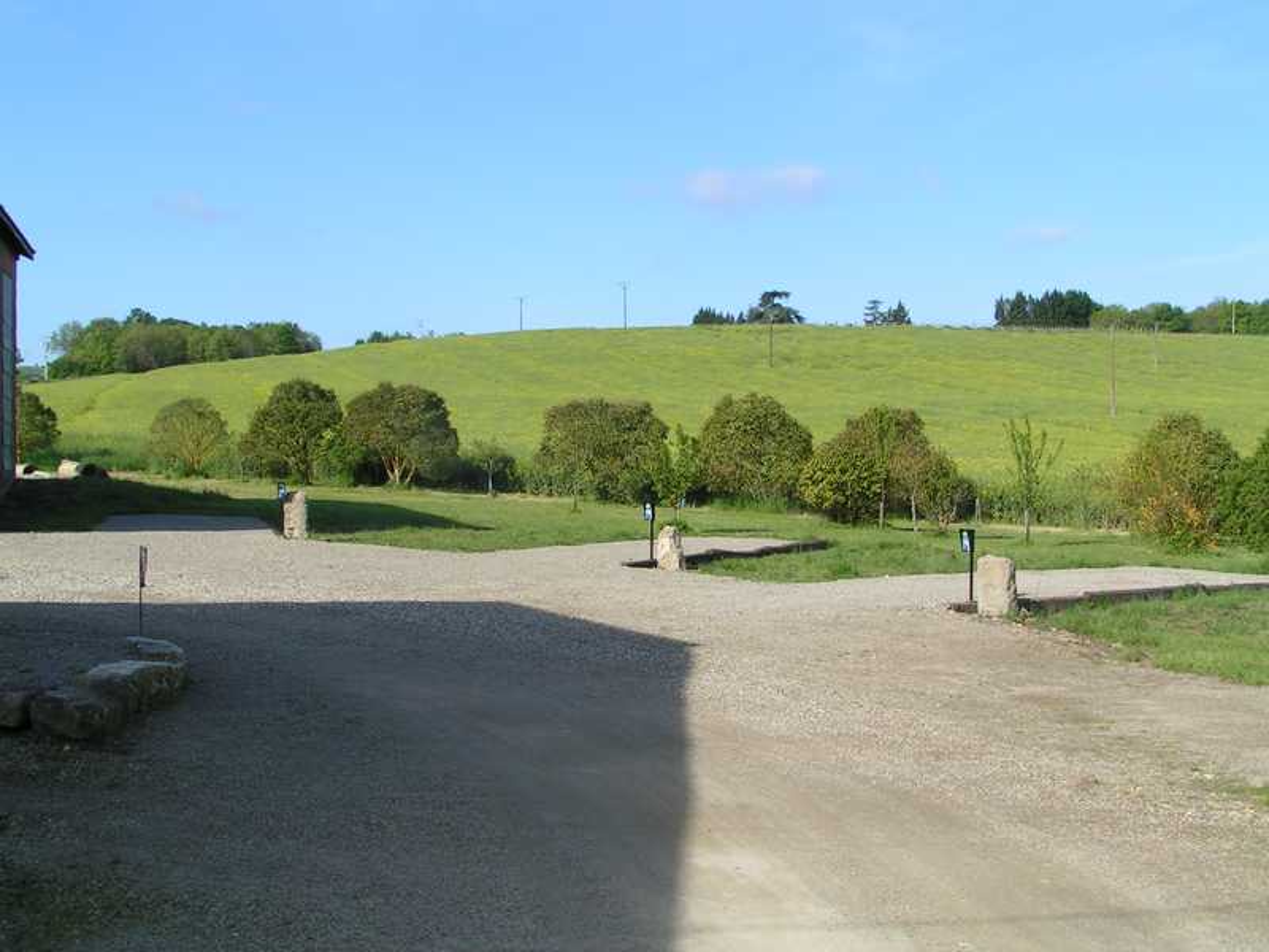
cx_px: 634
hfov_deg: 43.9
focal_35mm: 43
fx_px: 1576
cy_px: 476
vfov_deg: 33.6
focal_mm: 6.6
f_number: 5.6
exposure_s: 1/320
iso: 50
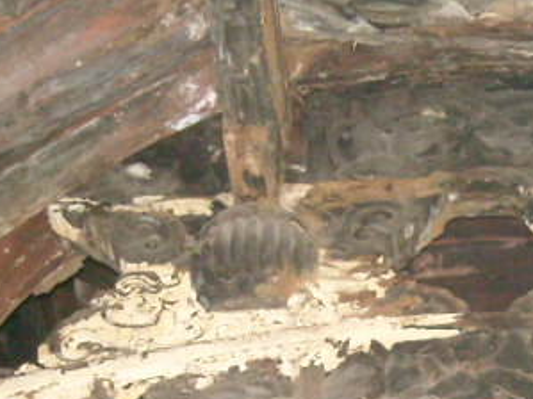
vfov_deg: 12.0
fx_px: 1847
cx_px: 542
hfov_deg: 16.1
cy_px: 525
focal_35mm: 120
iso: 702
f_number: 2.8
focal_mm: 5.7
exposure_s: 1/60
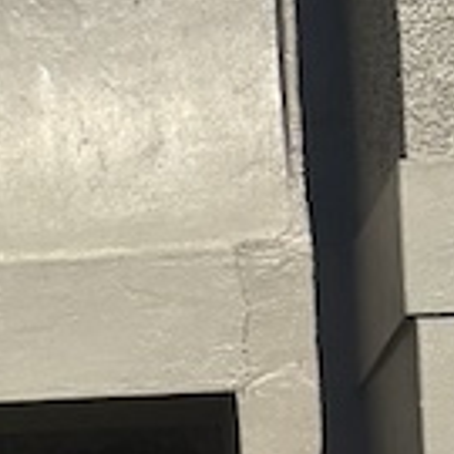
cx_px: -1510
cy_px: 515
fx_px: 3042
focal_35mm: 205
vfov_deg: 8.5
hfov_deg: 6.4
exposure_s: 1/4425
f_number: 1.6
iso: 50
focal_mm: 5.96
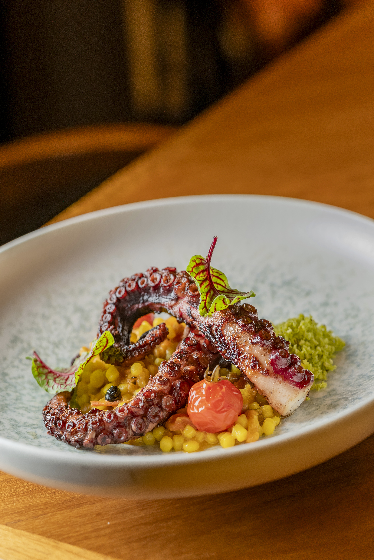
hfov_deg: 15.2
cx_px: 187
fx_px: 1402
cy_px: 280
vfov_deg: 22.6
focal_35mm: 90
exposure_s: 1/200
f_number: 4.5
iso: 400
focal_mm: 90
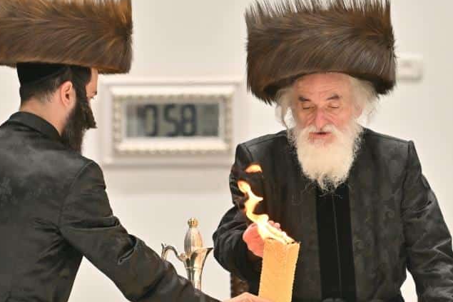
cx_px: 263
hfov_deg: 4.6
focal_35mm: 447
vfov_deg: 3.1
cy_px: 146
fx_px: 5623
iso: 250
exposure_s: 1/250
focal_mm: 185
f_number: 2.8
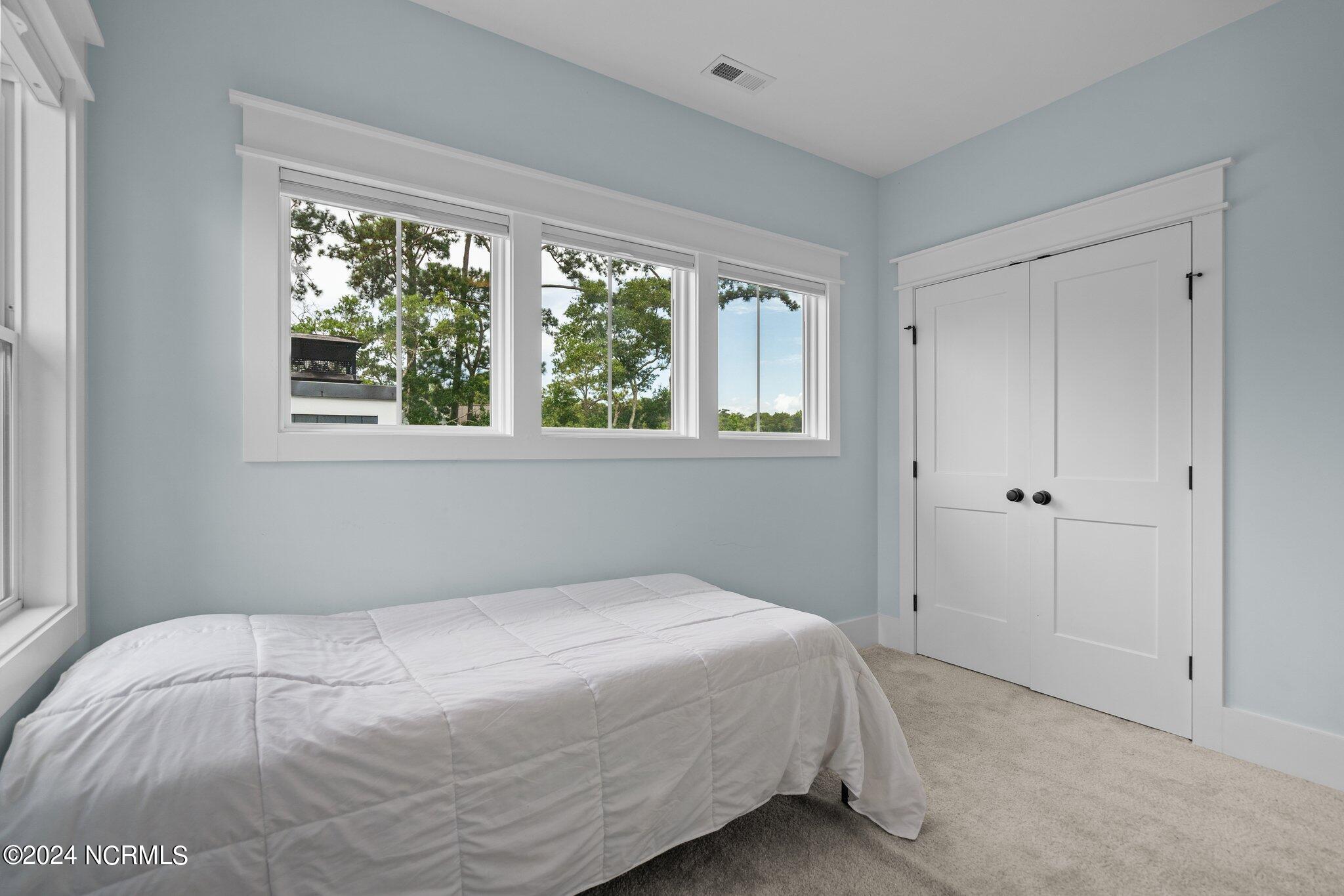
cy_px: 448
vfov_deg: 73.7
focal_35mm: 16
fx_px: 597
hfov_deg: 96.7
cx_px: 672
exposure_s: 1/80
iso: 320
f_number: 4
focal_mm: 16
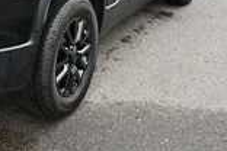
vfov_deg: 16.9
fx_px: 485
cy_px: -34
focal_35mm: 77
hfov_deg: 24.7
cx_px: -16
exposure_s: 1/125
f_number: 5.6
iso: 800
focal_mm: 20
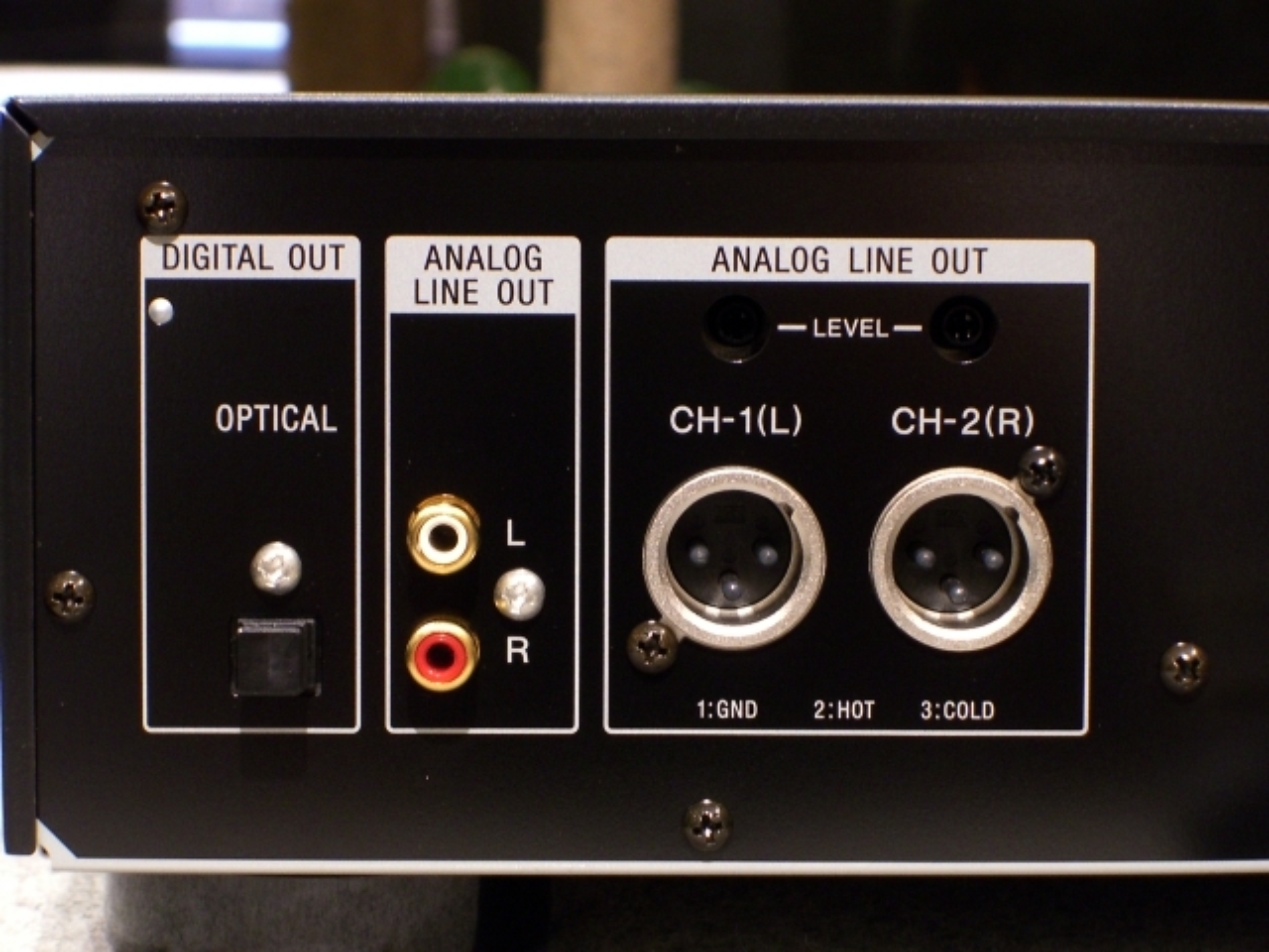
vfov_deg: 13.0
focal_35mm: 114
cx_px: 634
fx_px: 4179
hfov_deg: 17.3
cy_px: 476
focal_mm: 23.7
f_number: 5.1
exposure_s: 1/4
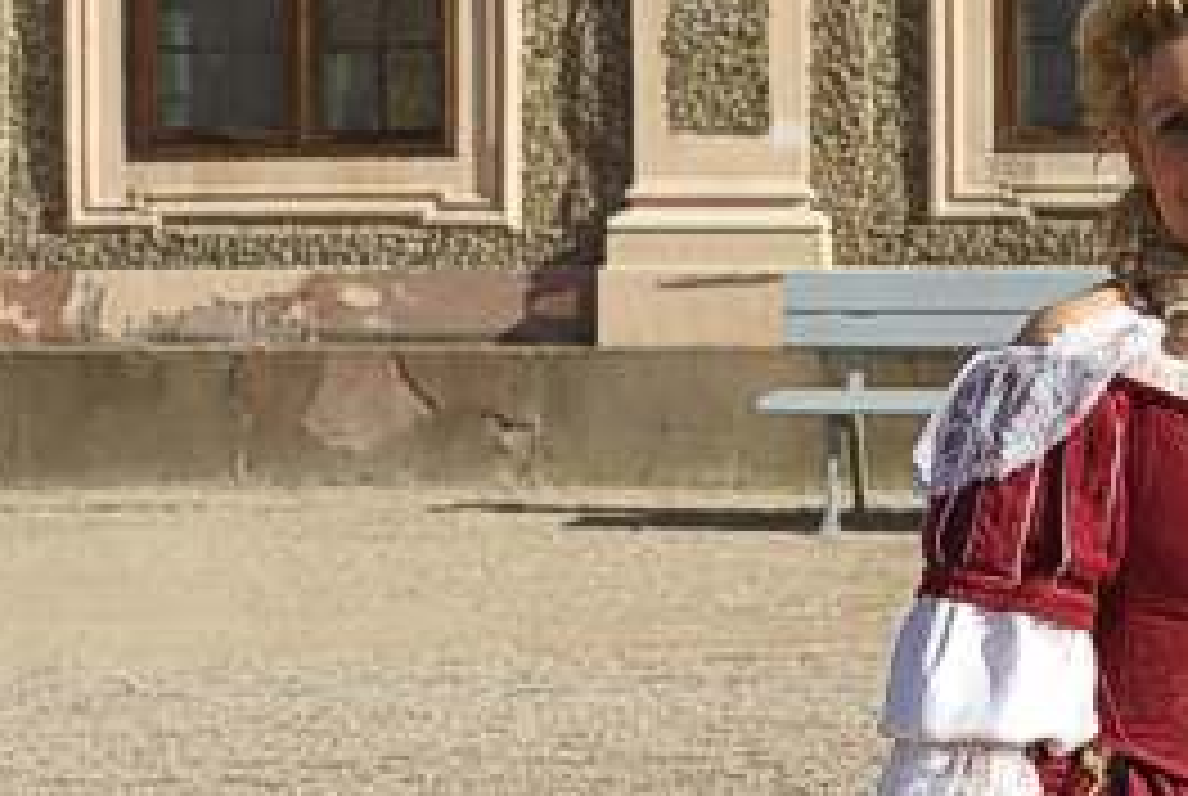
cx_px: 774
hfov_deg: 11.5
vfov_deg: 7.7
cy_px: 227
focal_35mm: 179
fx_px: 5917
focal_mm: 70
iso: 100
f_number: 8
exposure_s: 1/320
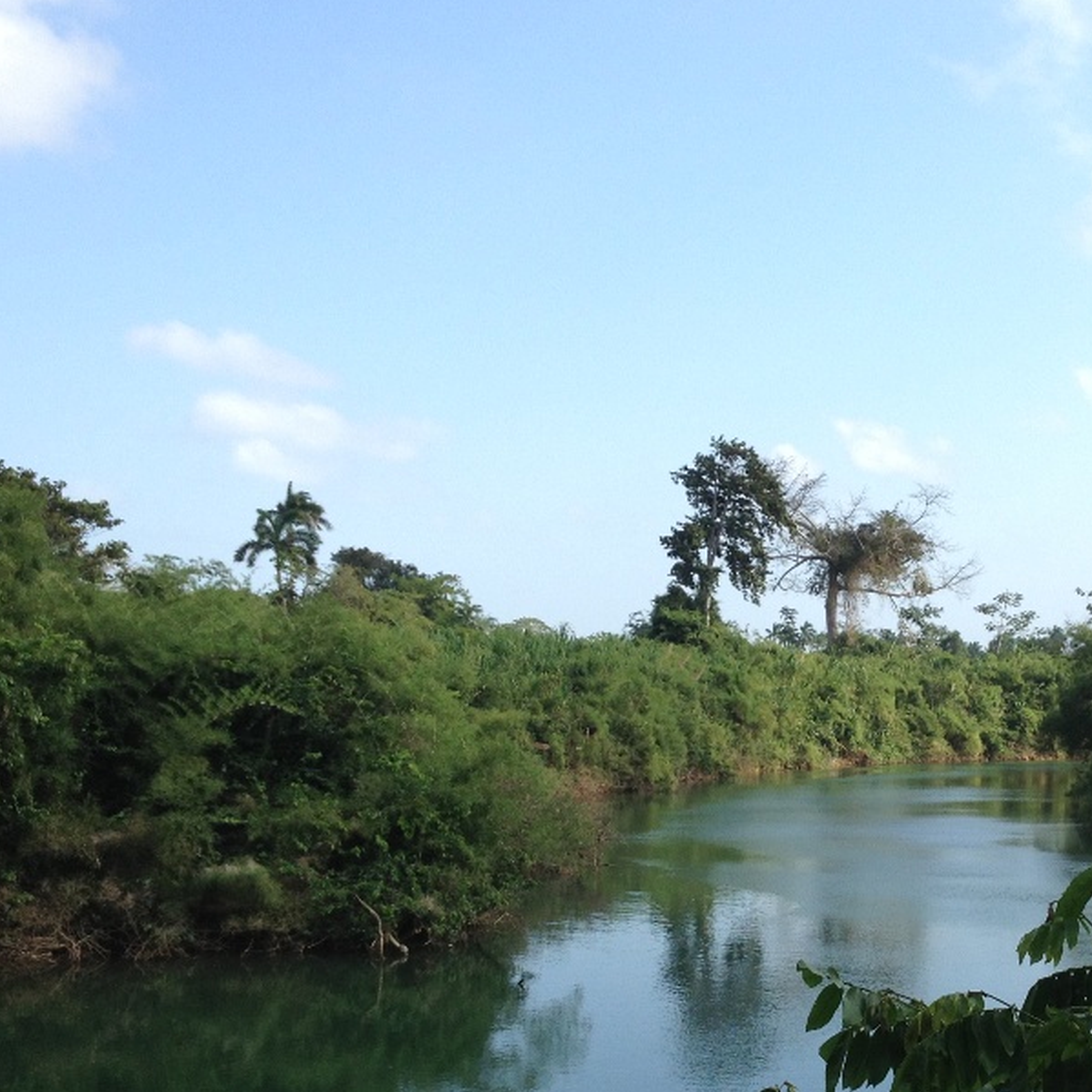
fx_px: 2213
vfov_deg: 27.6
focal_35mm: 62
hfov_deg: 27.1
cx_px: 897
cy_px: 720
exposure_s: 1/968
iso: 50
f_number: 2.4
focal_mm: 4.28
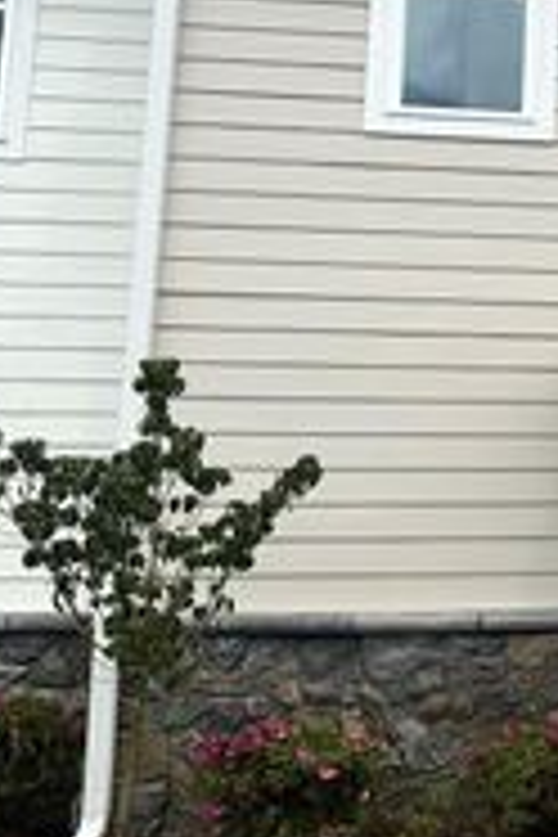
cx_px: 986
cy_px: 295
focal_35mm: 67
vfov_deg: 29.9
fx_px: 1558
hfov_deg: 17.0
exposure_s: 1/5000
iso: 80
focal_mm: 6.86
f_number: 1.78
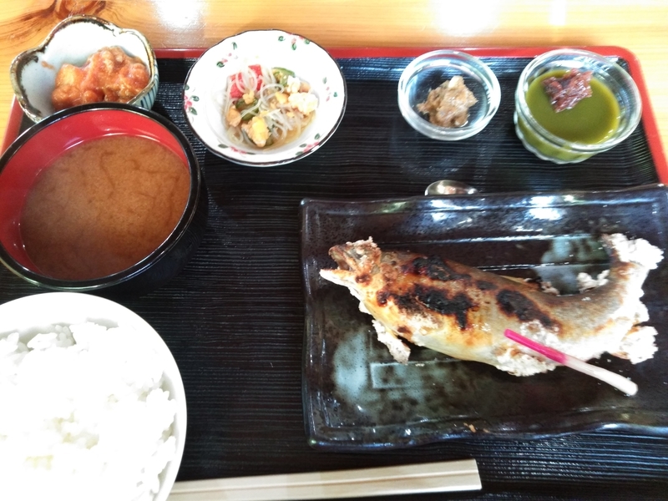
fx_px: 502
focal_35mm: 26
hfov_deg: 67.3
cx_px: 334
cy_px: 250
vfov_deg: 53.1
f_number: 2.2
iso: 288
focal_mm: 3.46
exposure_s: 1/30
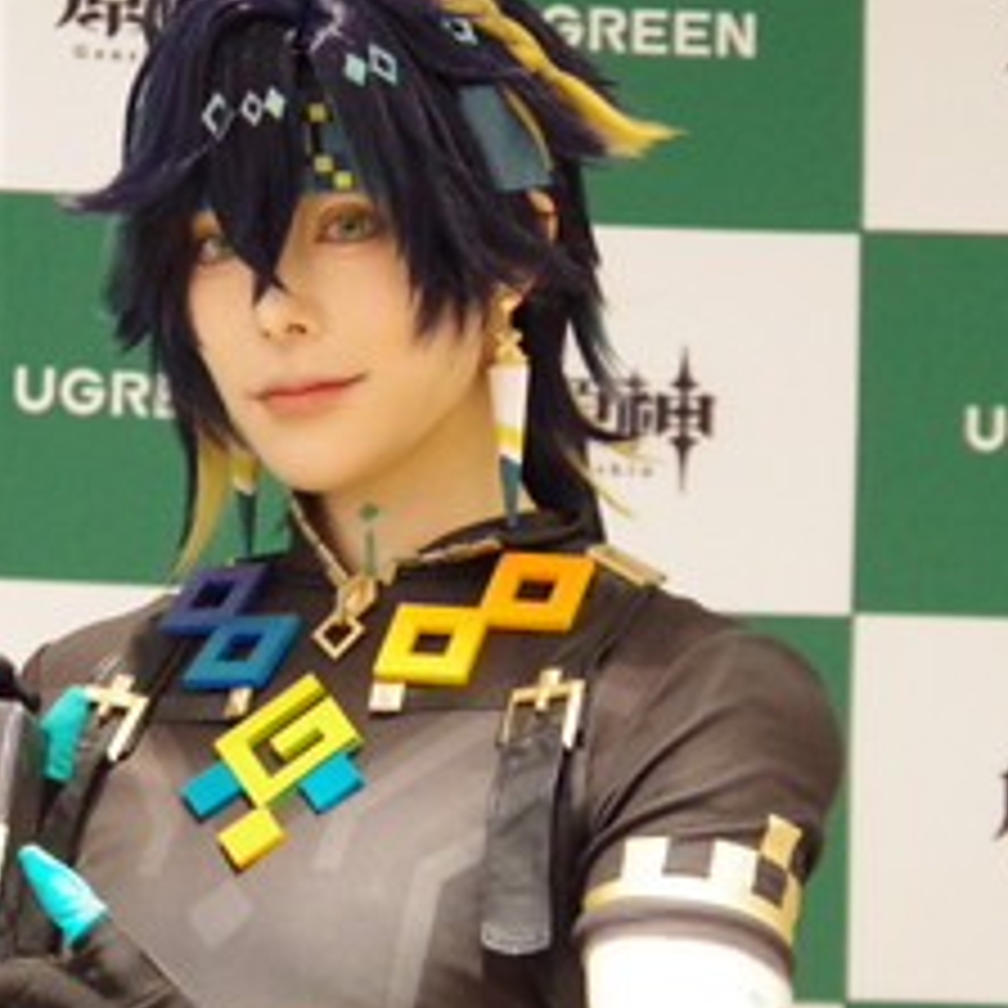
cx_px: 198
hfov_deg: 6.8
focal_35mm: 256
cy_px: 610
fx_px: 8434
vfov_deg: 6.8
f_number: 5.6
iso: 6400
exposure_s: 1/80
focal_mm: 88
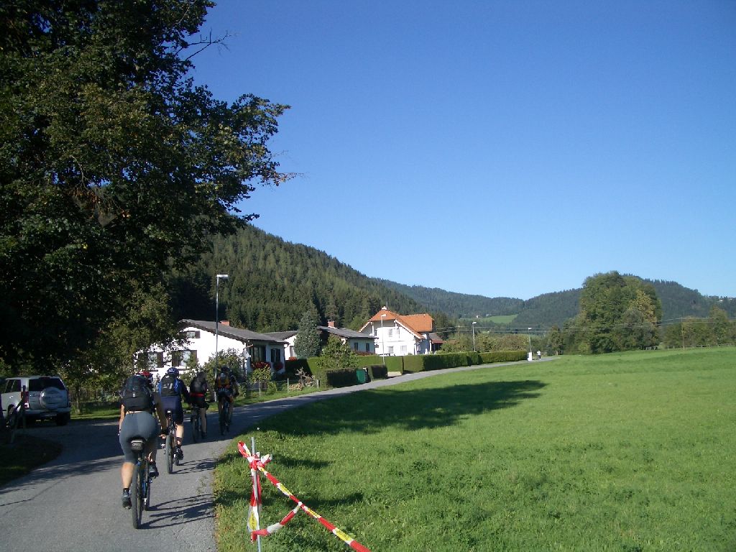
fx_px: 744
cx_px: 368
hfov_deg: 52.6
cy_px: 276
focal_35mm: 35
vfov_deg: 40.7
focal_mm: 5.8
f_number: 4.3
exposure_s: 1/500
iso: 50
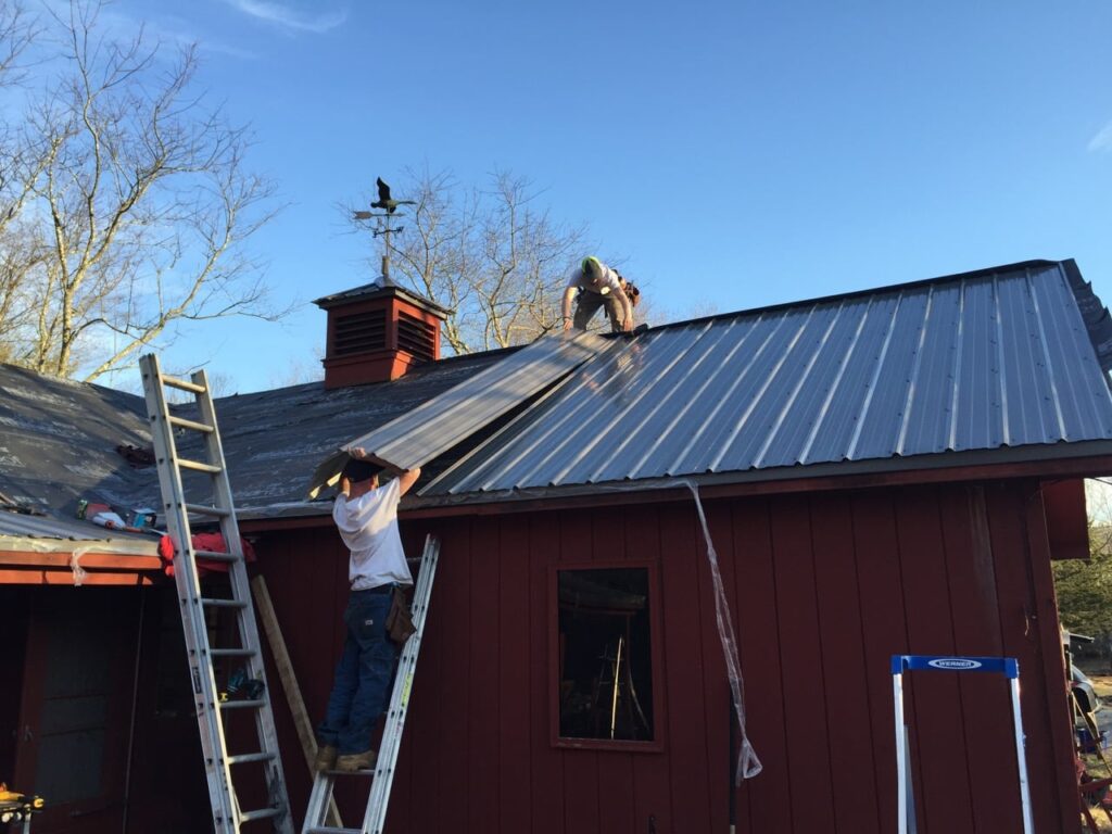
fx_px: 932
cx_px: 556
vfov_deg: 48.2
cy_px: 417
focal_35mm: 29
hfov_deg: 61.7
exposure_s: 1/388
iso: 32
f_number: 2.2
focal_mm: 4.15
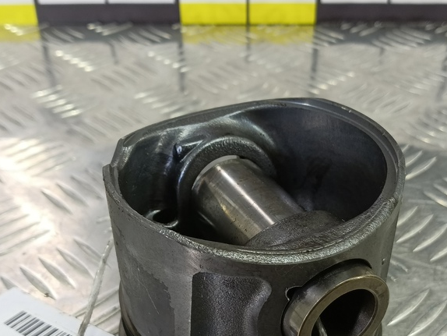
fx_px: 530
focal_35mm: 41
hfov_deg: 45.6
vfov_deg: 34.5
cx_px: 256
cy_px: 247
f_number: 1.6
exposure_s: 1/50
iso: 139
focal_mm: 4.11
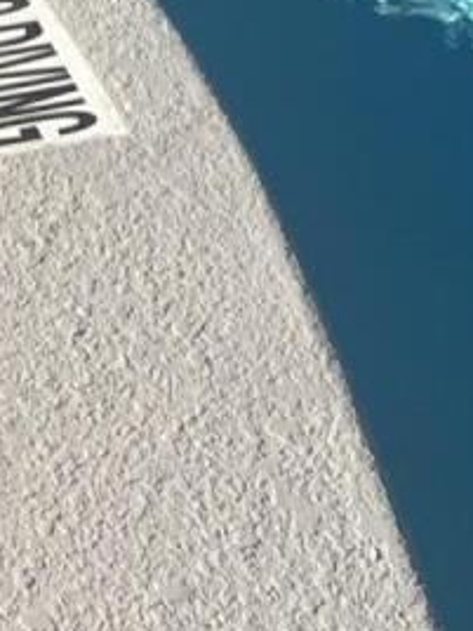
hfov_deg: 7.6
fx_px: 3534
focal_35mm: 194
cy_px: -1222
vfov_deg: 8.6
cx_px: 49
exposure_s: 1/4831
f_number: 1.5
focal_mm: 5.7
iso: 50
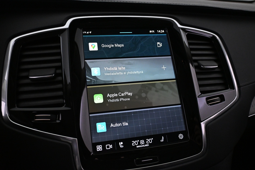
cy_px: 85
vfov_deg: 43.6
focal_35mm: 30
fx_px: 212
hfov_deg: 61.9
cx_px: 128
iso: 4000
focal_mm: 20
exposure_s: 1/160
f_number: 3.8
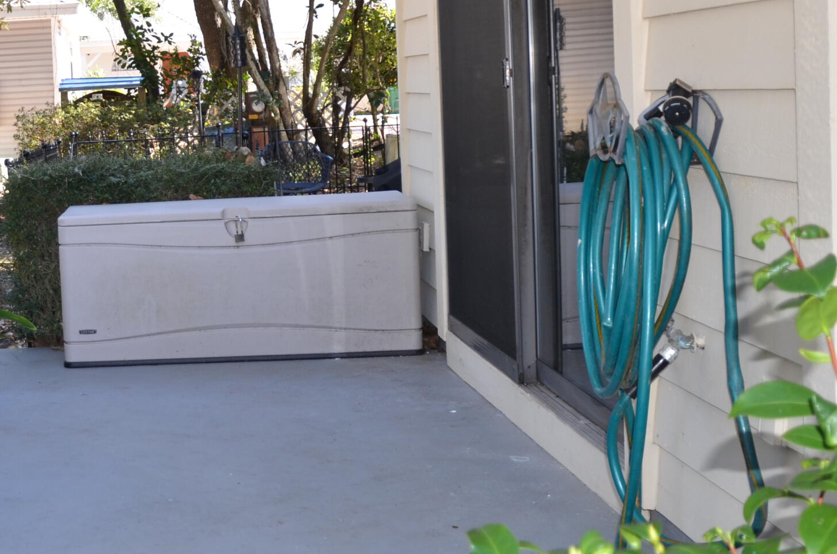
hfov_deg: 28.8
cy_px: 185
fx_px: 1509
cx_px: -26
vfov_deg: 20.7
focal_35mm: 65
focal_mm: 21
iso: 200
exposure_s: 1/160
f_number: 3.5
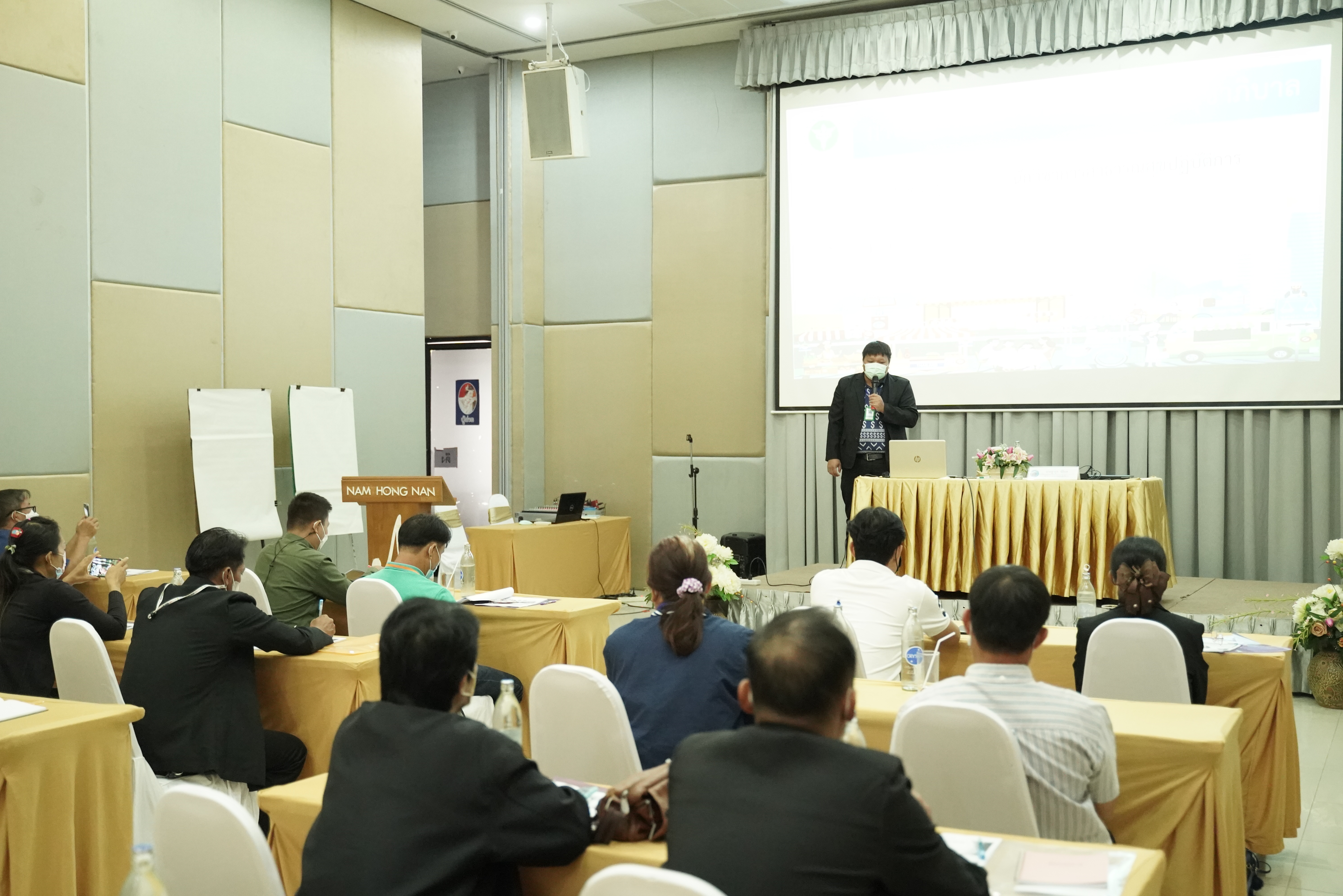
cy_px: 448
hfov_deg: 50.7
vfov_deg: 35.1
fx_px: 1418
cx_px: 672
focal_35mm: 38
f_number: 2.8
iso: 10000
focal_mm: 38
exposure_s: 1/160
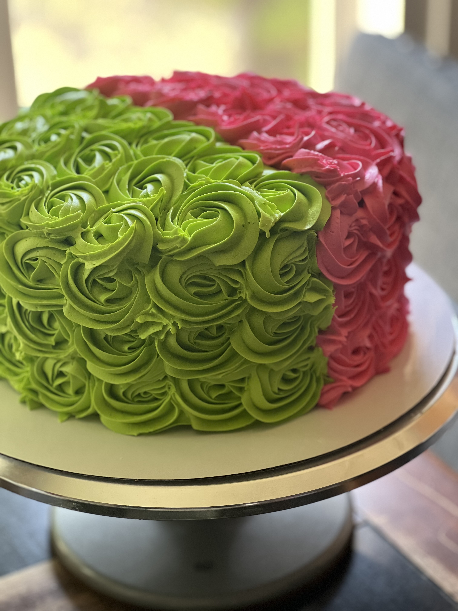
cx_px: 229
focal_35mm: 77
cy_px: 306
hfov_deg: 19.1
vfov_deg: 25.3
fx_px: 1358
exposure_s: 1/40
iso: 200
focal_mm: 9
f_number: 2.8
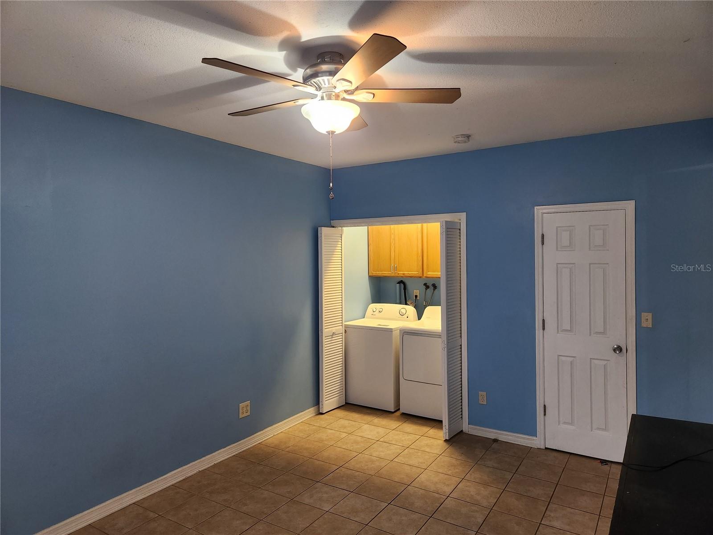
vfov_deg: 58.9
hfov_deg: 73.9
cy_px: 268
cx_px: 356
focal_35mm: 23
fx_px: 474
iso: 400
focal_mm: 5.4
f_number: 1.8
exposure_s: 1/120
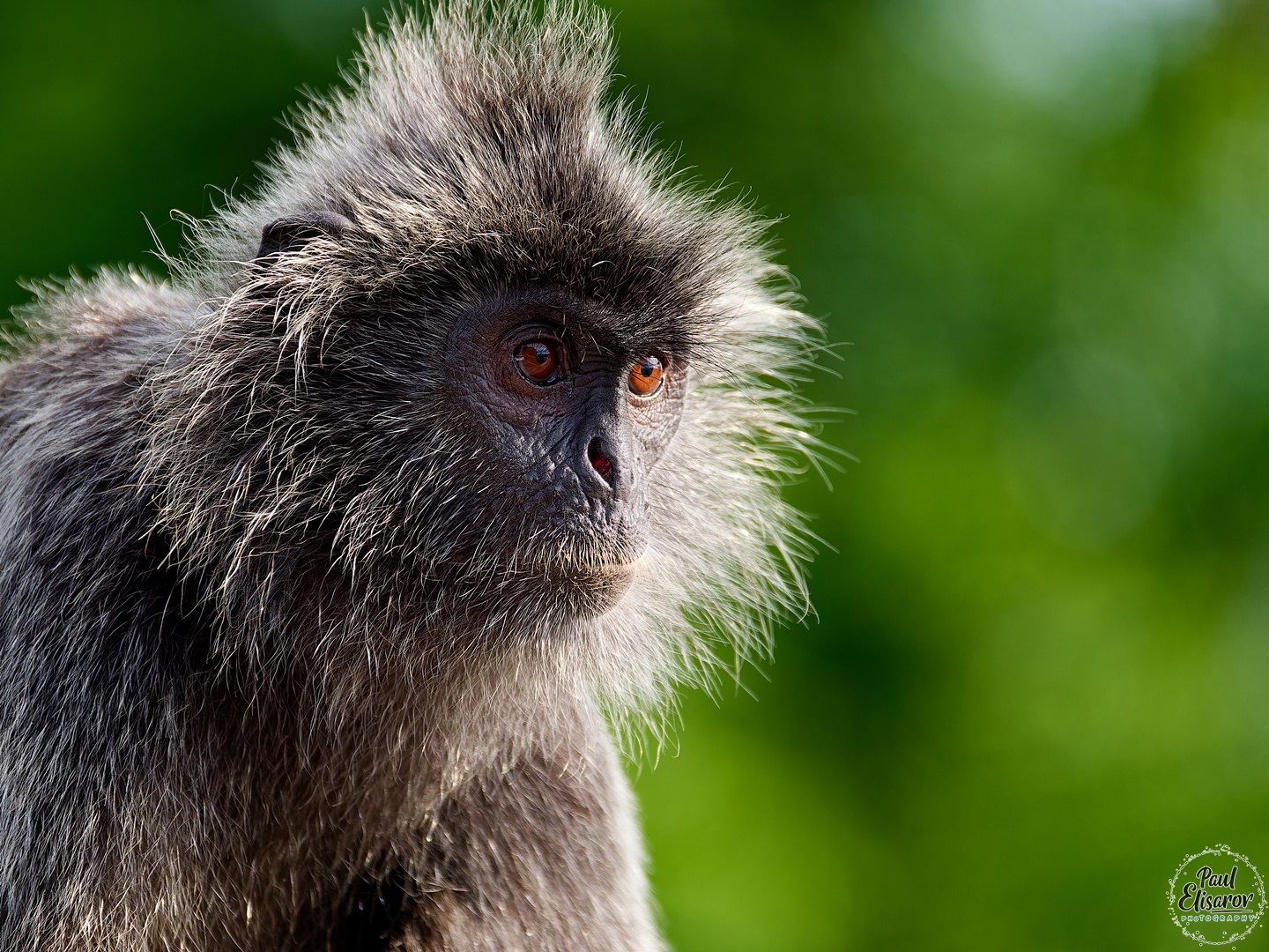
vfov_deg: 3.7
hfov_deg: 5.0
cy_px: 476
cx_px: 634
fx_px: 14664
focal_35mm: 400
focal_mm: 200
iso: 250
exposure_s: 1/500
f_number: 4
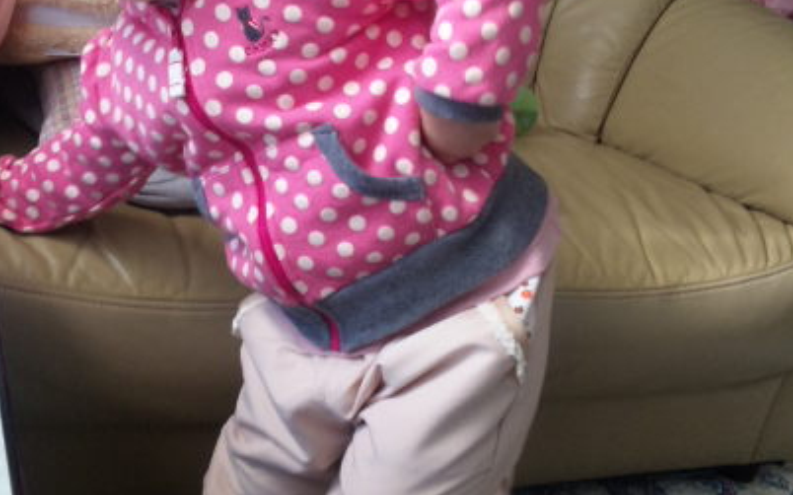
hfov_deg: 41.0
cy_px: 197
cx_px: 371
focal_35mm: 49
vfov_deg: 26.3
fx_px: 1059
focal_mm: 4.82
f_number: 2.8
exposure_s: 1/50
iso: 113
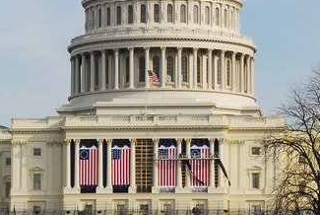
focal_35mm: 254
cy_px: 121
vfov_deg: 5.4
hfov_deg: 8.1
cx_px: 156
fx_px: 2258
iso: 320
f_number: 10
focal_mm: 55
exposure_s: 1/350
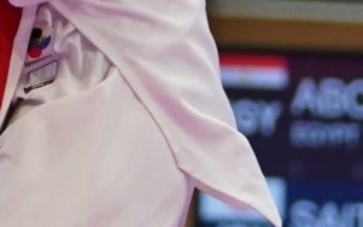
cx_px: -224
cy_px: -227
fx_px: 9090
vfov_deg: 1.4
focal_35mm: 919
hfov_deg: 2.3
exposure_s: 1/1000
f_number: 2.8
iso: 1600
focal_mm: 101
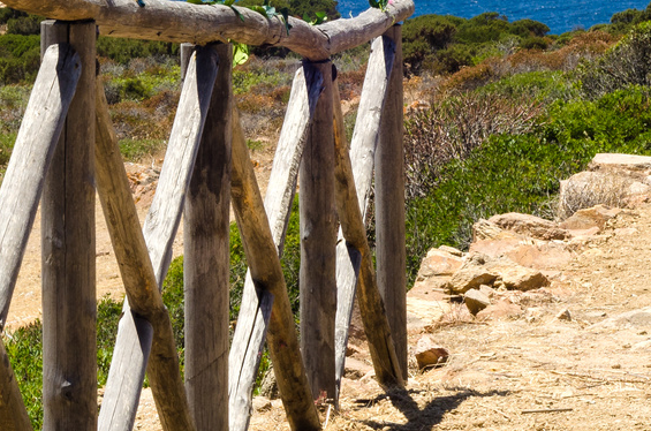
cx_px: 308
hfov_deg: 9.2
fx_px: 4060
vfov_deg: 6.1
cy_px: 17
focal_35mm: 225
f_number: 11
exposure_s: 1/125
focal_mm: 50
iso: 100
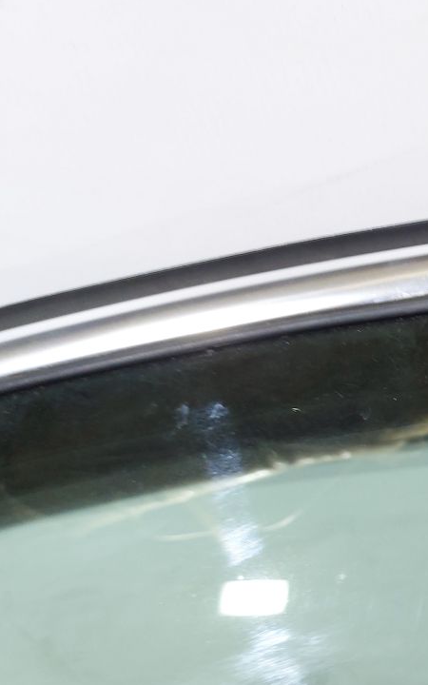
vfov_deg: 40.8
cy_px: 416
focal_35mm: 49
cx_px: 598
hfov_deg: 22.7
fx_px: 914
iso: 160
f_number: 1.8
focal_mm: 5.23
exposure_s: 1/50
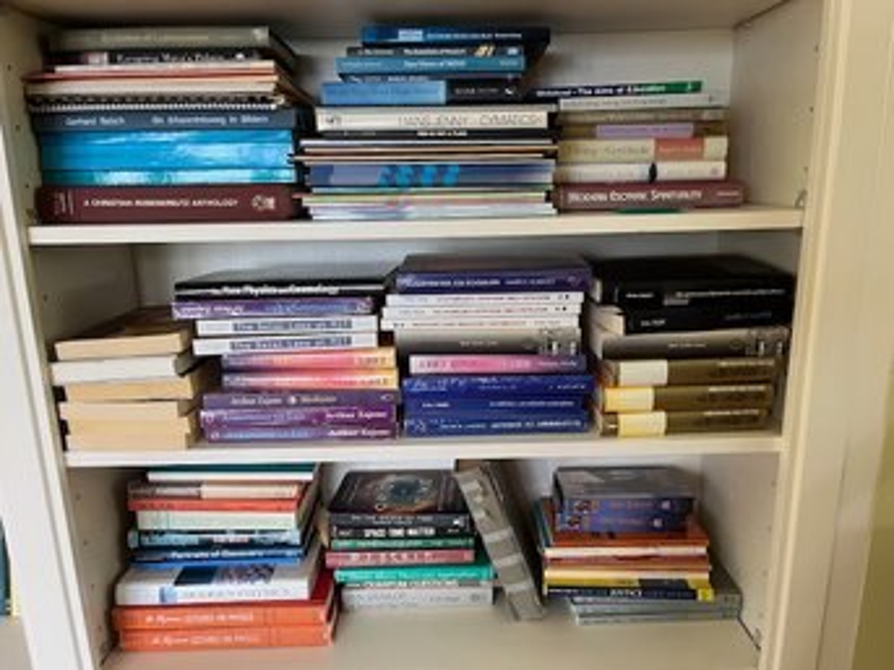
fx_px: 671
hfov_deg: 67.3
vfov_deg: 53.0
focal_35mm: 26
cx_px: 447
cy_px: 335
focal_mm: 5.1
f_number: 1.6
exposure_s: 1/60
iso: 80
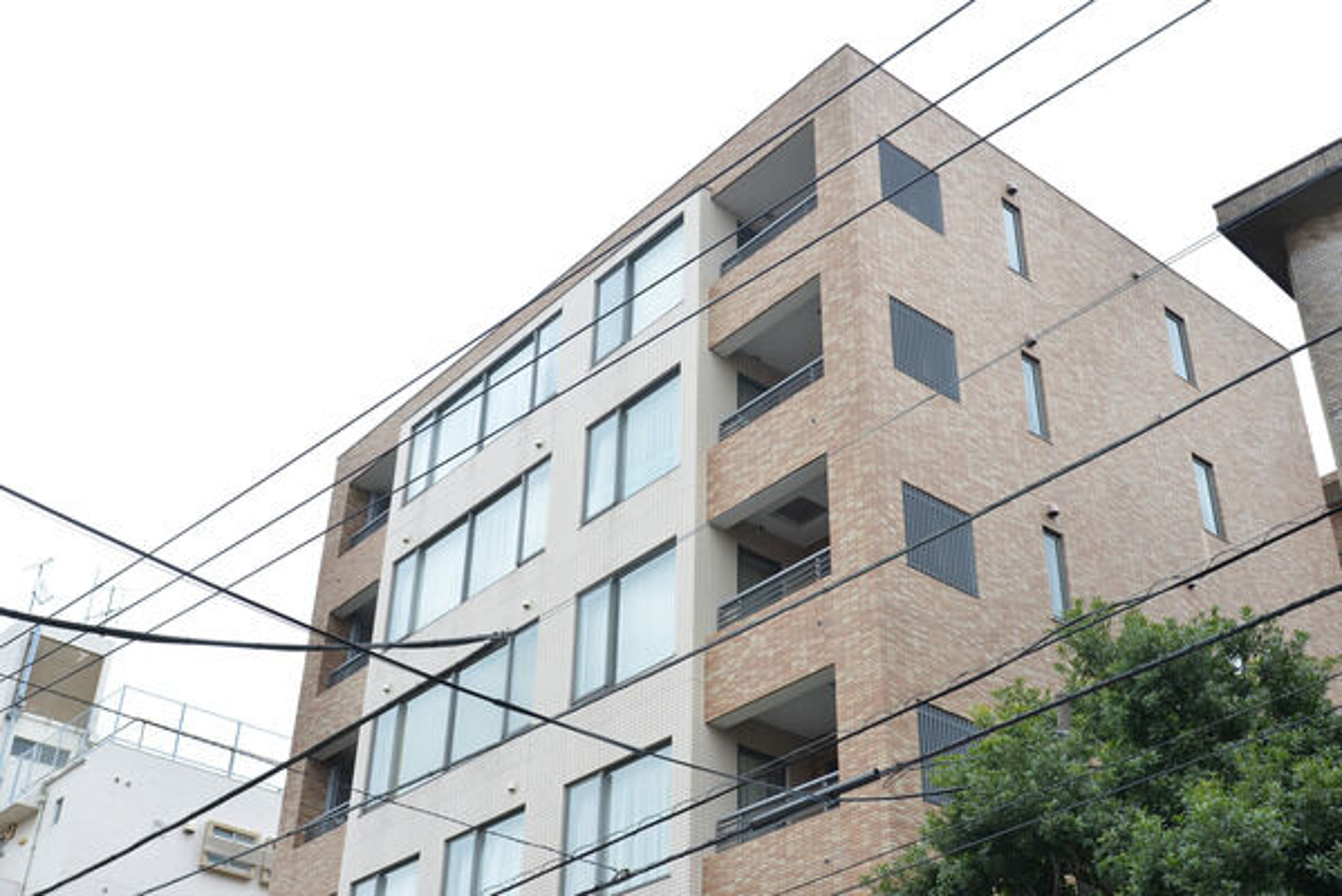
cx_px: 671
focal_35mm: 40
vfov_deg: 33.4
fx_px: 1492
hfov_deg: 48.4
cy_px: 448
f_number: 10
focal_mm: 40
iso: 400
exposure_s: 1/100
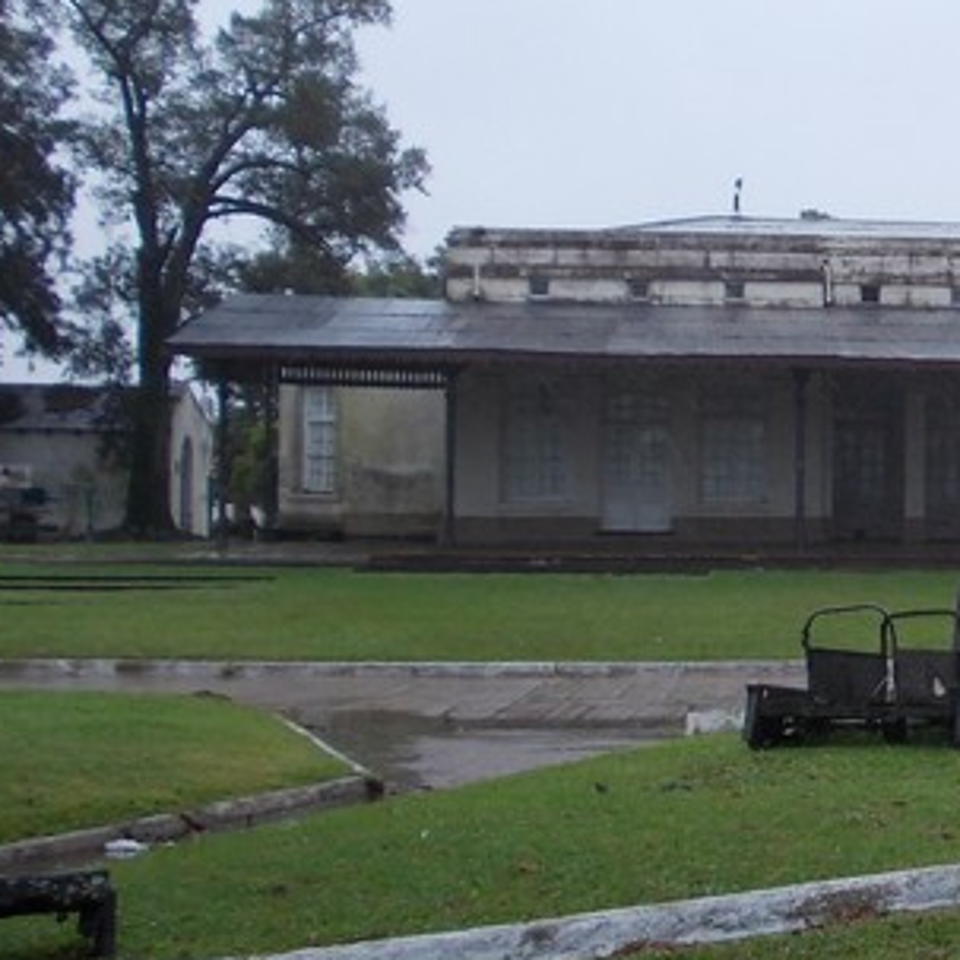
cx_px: 1166
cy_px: 425
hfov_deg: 19.2
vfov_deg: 20.4
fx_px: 2667
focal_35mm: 85
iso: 80
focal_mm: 5.3
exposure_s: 1/320
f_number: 3.1
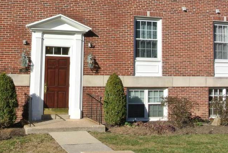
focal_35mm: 54
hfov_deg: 36.2
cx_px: 66
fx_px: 343
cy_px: 17
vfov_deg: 24.5
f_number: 16
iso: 100
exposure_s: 1/60
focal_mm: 10
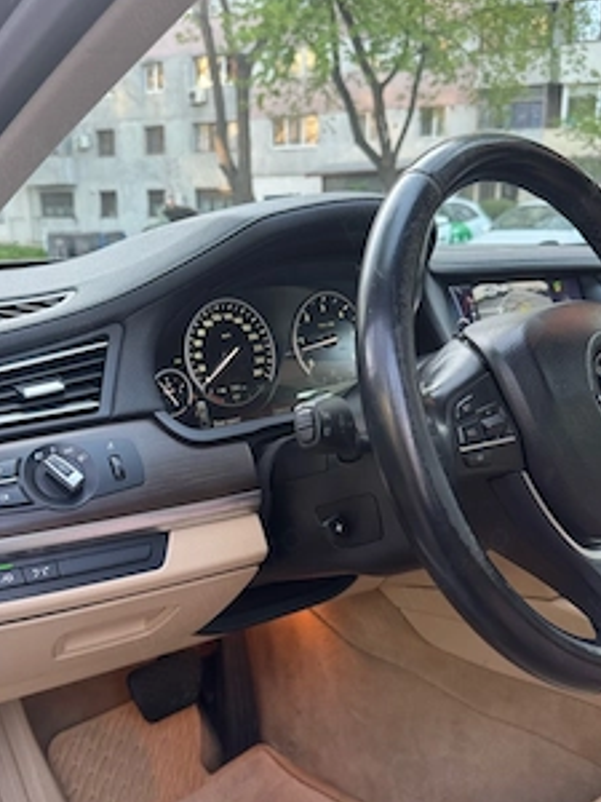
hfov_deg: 44.1
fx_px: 741
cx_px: 270
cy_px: 414
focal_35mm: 32
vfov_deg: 56.8
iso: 200
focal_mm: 6.76
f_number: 1.78
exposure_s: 1/121
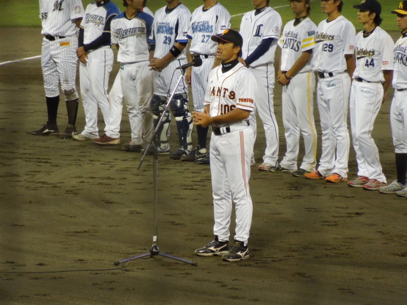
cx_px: 204
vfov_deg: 4.9
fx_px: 3598
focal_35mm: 306
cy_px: 152
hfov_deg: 6.5
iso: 800
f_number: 5.5
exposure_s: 1/200
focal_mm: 55.1
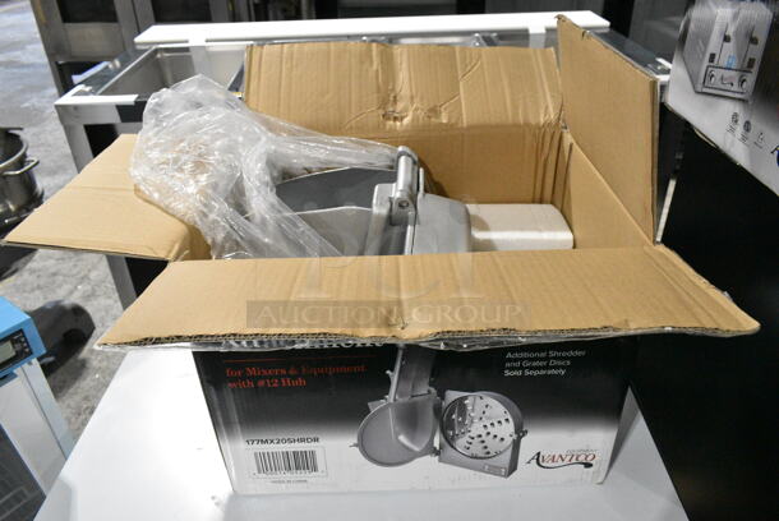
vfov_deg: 48.0
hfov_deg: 67.3
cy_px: 260
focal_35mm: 27
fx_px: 585
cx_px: 390
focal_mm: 18
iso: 6400
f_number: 8
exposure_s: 1/250
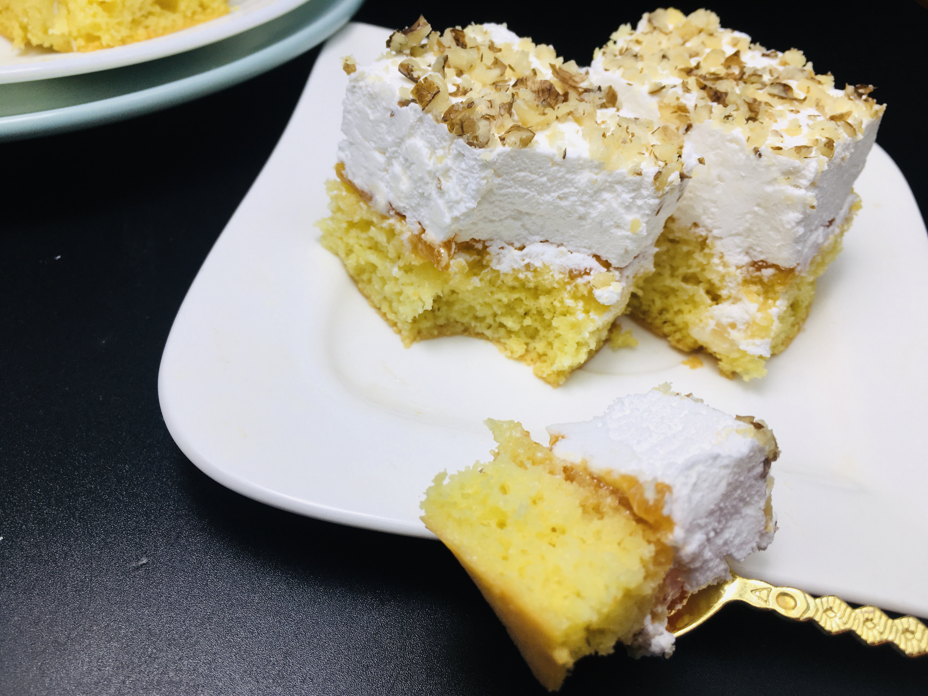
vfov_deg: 48.2
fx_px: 777
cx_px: 464
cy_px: 348
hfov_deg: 61.7
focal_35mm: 29
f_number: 2.2
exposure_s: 1/158
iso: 25
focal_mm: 4.15
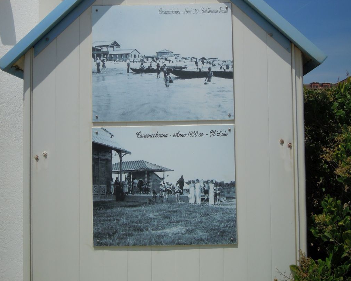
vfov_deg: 28.5
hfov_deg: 35.4
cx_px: 178
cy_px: 108
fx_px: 551
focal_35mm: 53
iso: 160
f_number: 6.6
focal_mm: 7.2
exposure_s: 1/1250
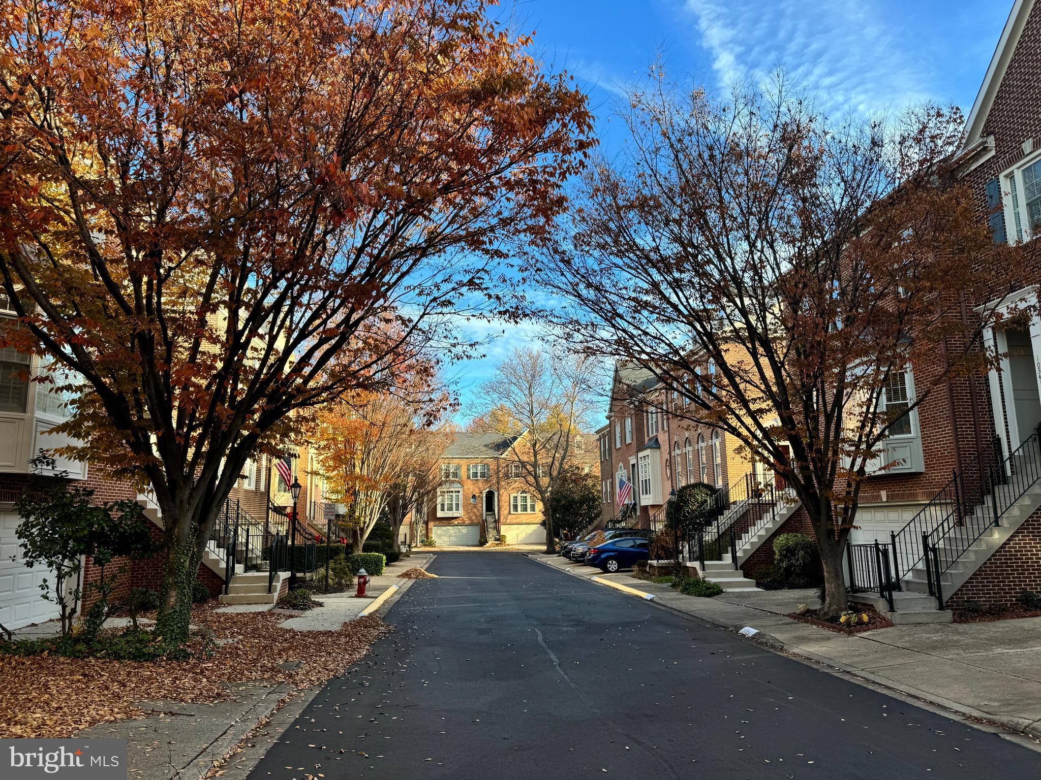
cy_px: 390
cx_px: 520
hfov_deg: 71.6
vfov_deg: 56.8
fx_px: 722
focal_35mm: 24
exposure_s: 1/888
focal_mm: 6.76
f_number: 1.78
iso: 80
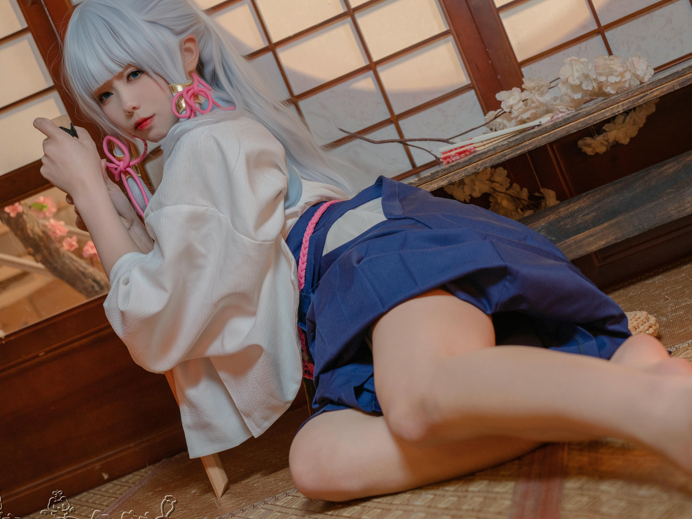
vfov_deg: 20.2
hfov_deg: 26.6
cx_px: 399
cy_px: 262
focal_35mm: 73
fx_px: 1459
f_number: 4
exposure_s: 1/30
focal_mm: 51
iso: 400
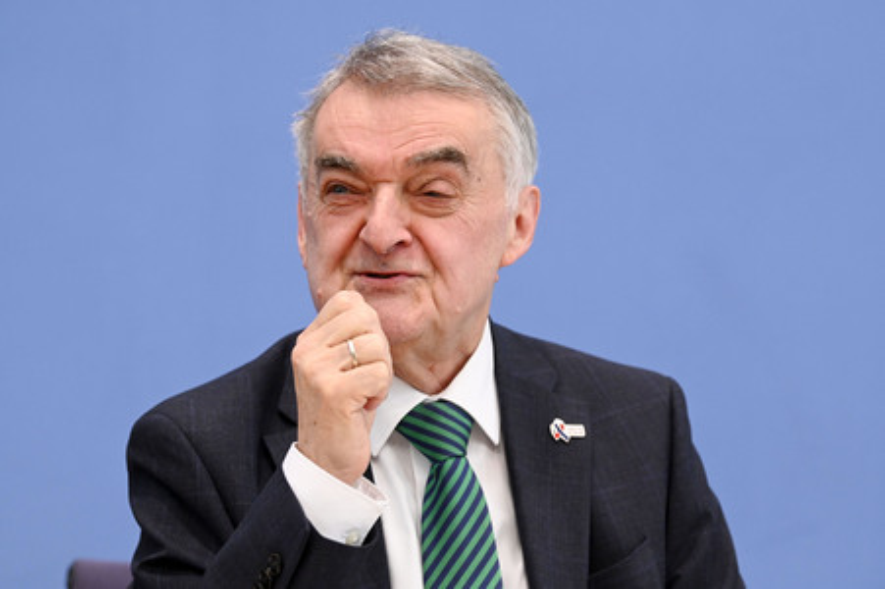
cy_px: 294
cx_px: 442
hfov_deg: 16.4
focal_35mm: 125
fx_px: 3071
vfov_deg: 11.0
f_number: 5
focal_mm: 125
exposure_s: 1/800
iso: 4000
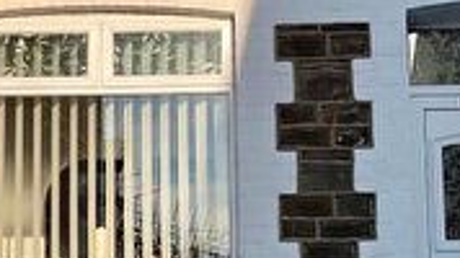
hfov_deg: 17.3
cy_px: 35
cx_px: 246
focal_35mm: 124
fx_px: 1512
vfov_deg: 9.7
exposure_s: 1/2227
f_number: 1.8
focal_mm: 3
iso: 16
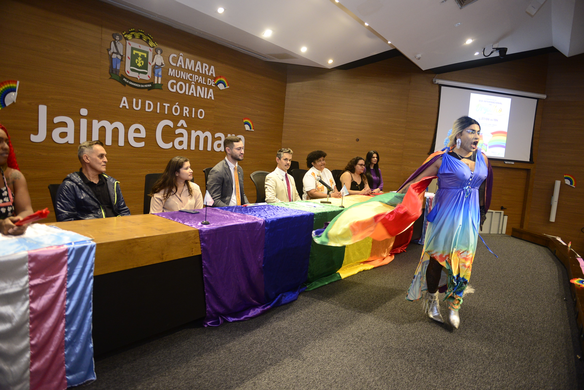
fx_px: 389
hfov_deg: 73.7
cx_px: 292
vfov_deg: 53.2
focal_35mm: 24
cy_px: 195
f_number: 3.2
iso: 2000
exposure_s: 1/125
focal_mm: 24
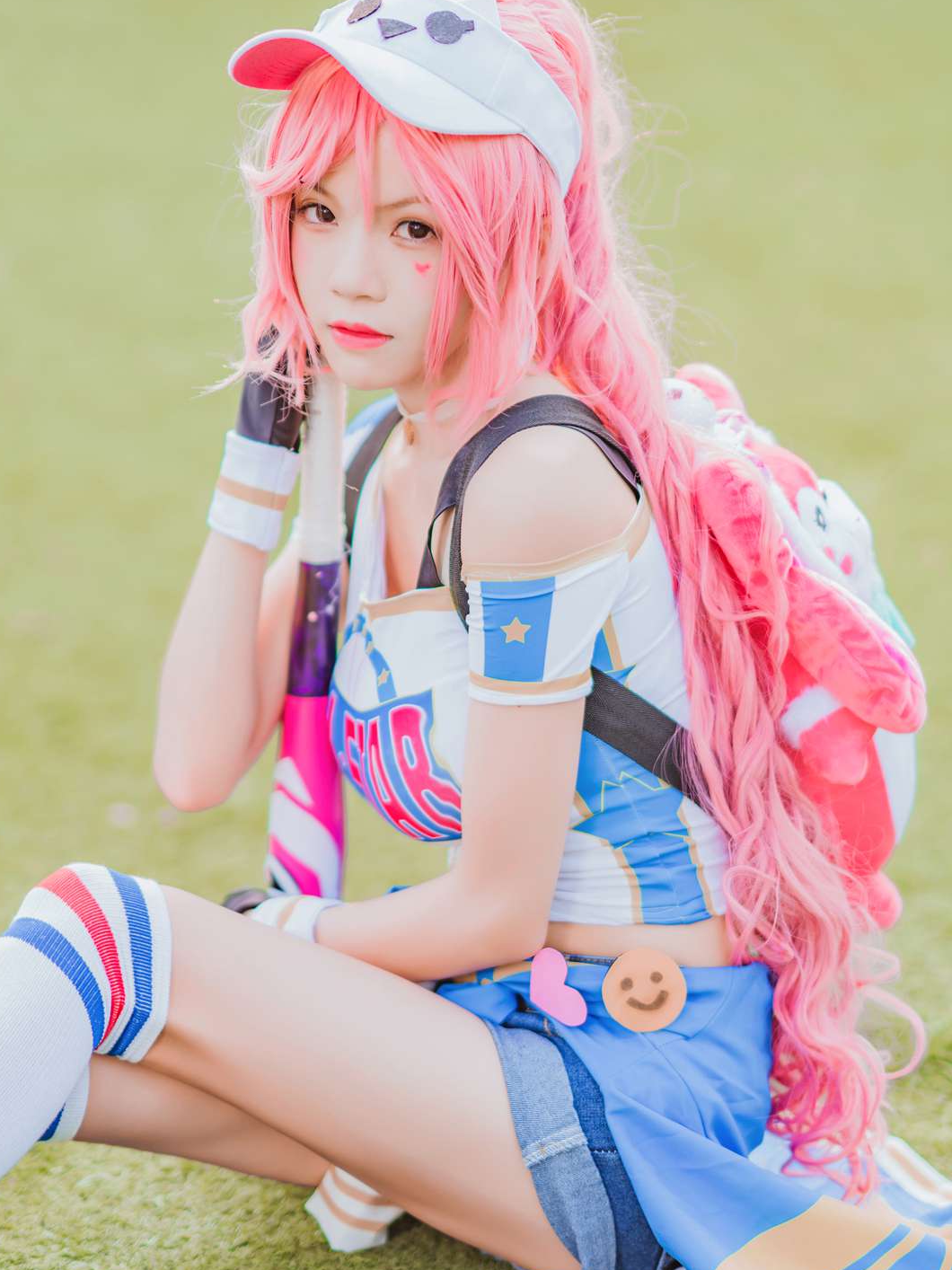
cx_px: 428
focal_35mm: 104
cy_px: 680
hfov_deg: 14.2
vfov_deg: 18.9
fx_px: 3815
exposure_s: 1/1000
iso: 100
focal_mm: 85
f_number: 1.4
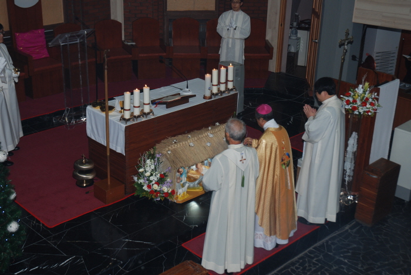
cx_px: 206
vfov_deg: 25.8
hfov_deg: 37.8
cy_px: 138
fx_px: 600
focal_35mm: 52
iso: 200
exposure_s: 1/60
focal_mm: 35
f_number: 5.6
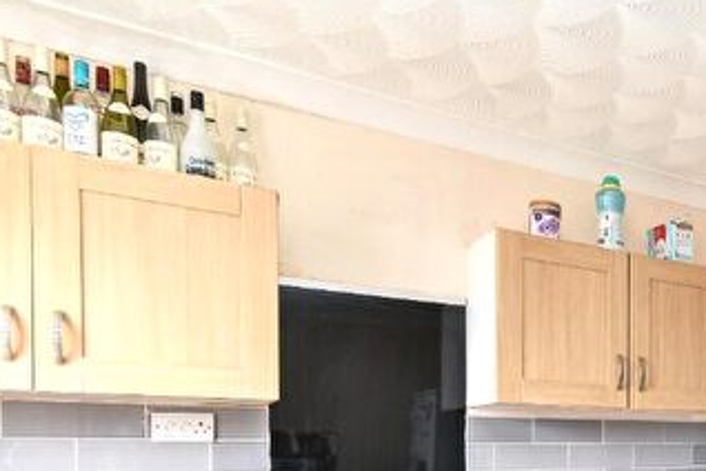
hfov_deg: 49.6
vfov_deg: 36.4
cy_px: 459
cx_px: 662
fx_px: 647
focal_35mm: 33
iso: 200
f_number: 6.3
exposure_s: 1/1.67
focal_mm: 10
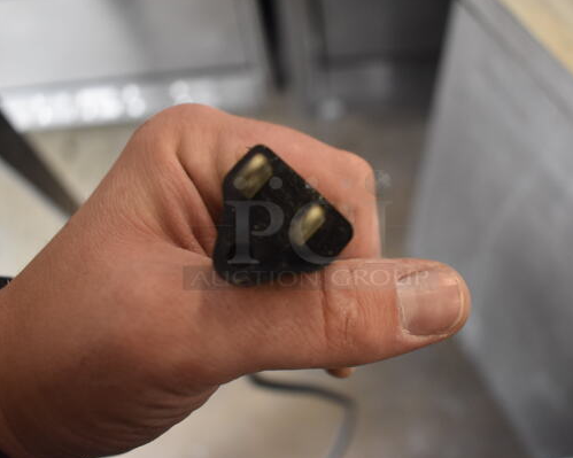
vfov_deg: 47.1
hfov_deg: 57.1
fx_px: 526
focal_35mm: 31
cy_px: 230
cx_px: 311
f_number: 3.5
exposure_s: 1/125
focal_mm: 18
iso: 1400
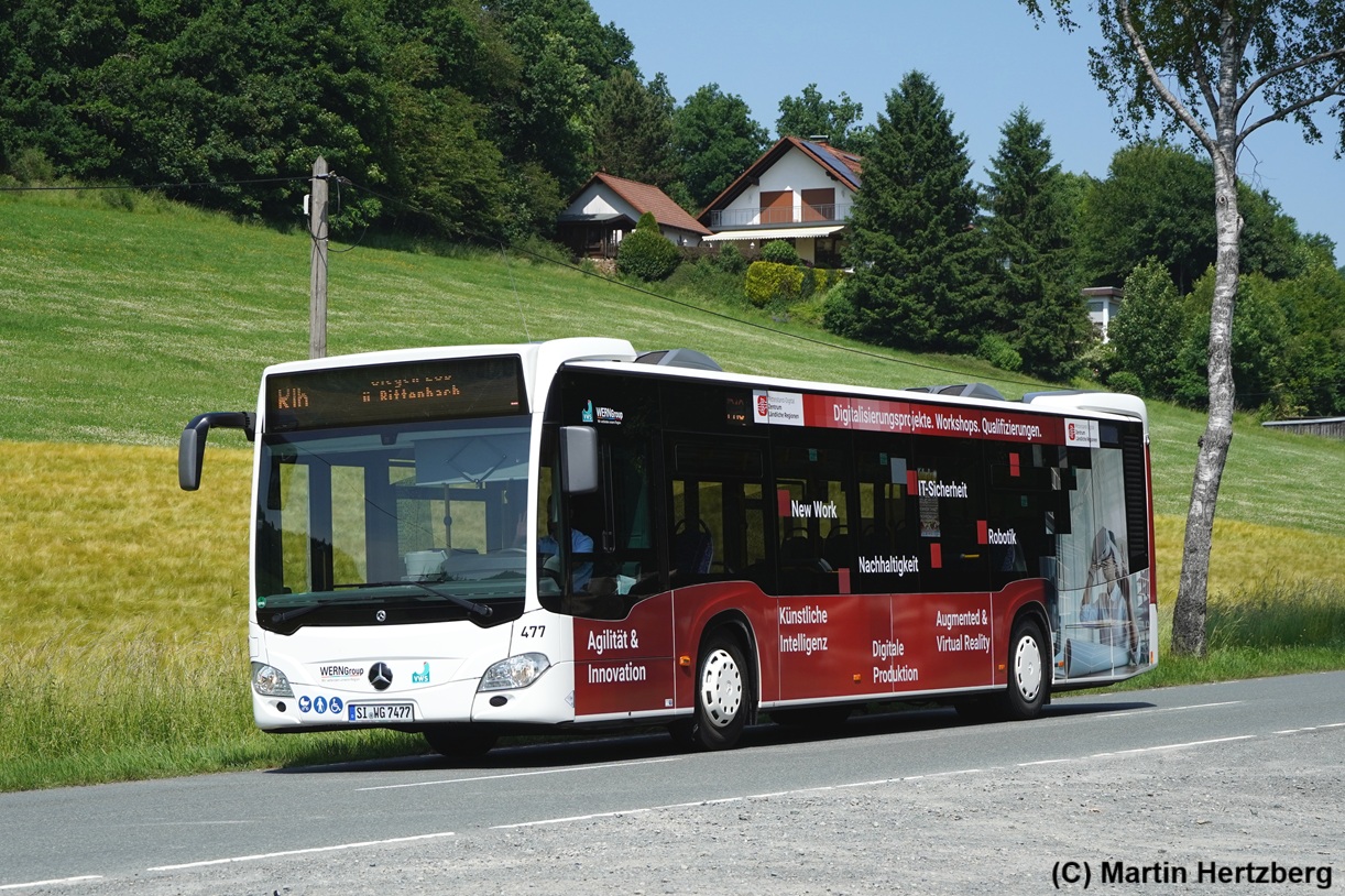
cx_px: 672
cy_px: 448
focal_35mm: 74
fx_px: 2745
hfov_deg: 27.5
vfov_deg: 18.5
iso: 320
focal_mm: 49
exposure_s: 1/2000
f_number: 5
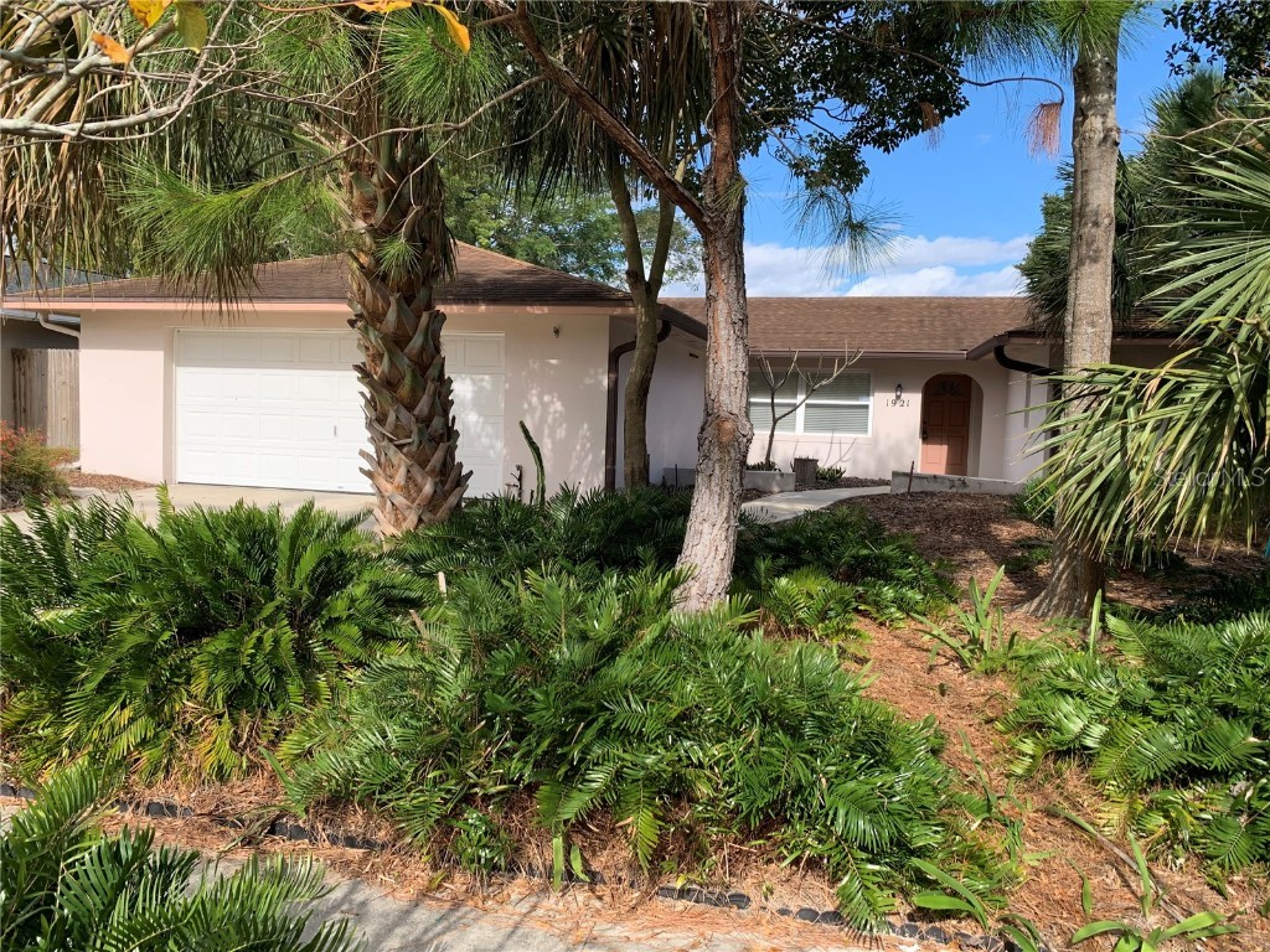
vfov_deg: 53.1
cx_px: 635
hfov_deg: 67.3
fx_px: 954
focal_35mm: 26
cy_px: 476
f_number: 1.8
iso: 25
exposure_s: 1/1011
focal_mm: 4.25
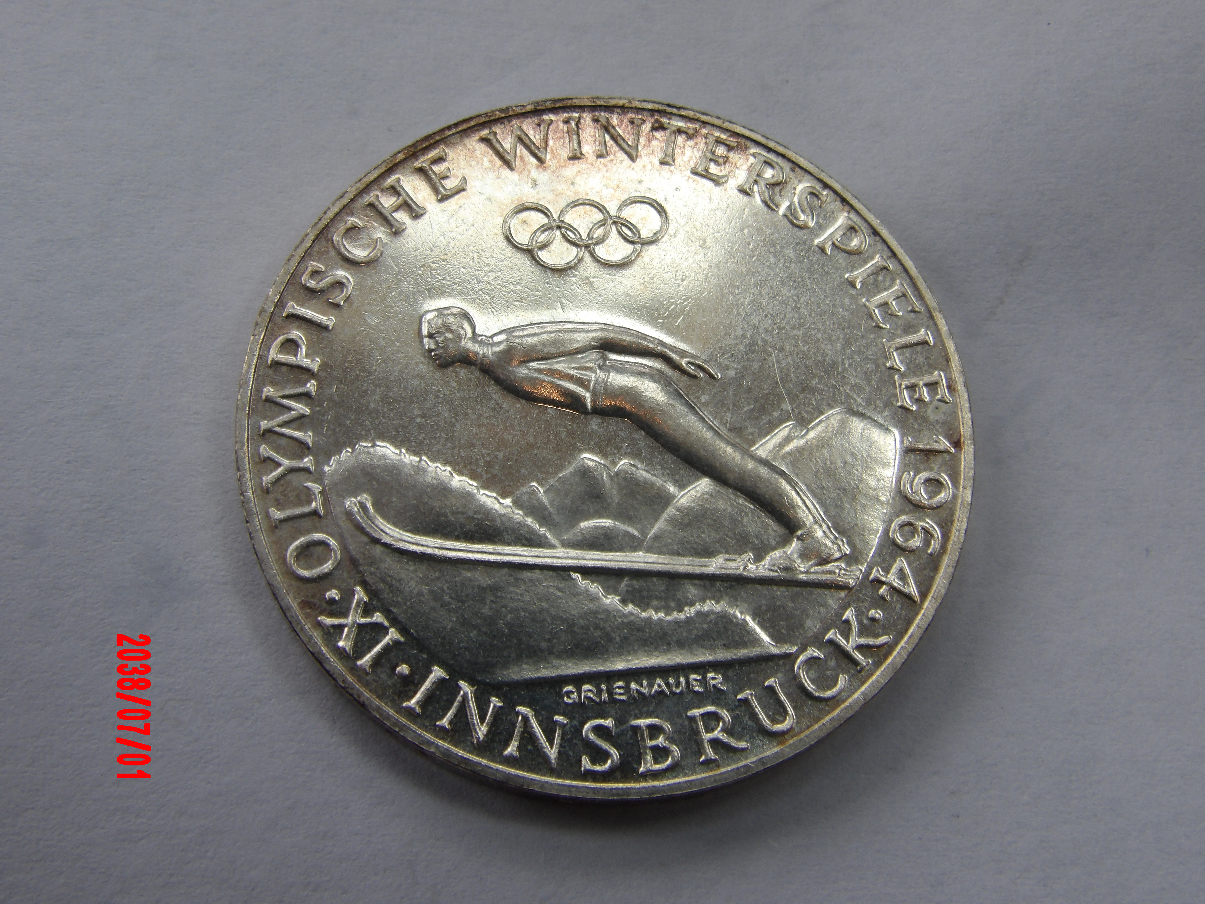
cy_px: 452
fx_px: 1775
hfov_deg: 37.5
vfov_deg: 28.6
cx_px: 602
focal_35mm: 51
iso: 100
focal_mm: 9.2
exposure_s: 1/85
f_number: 5.3
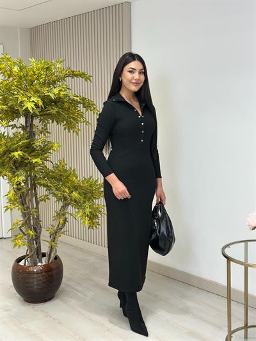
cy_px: 170
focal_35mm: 48
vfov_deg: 39.6
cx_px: 128
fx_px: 473
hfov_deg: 30.3
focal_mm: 6.86
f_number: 1.78
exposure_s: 1/128
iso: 64
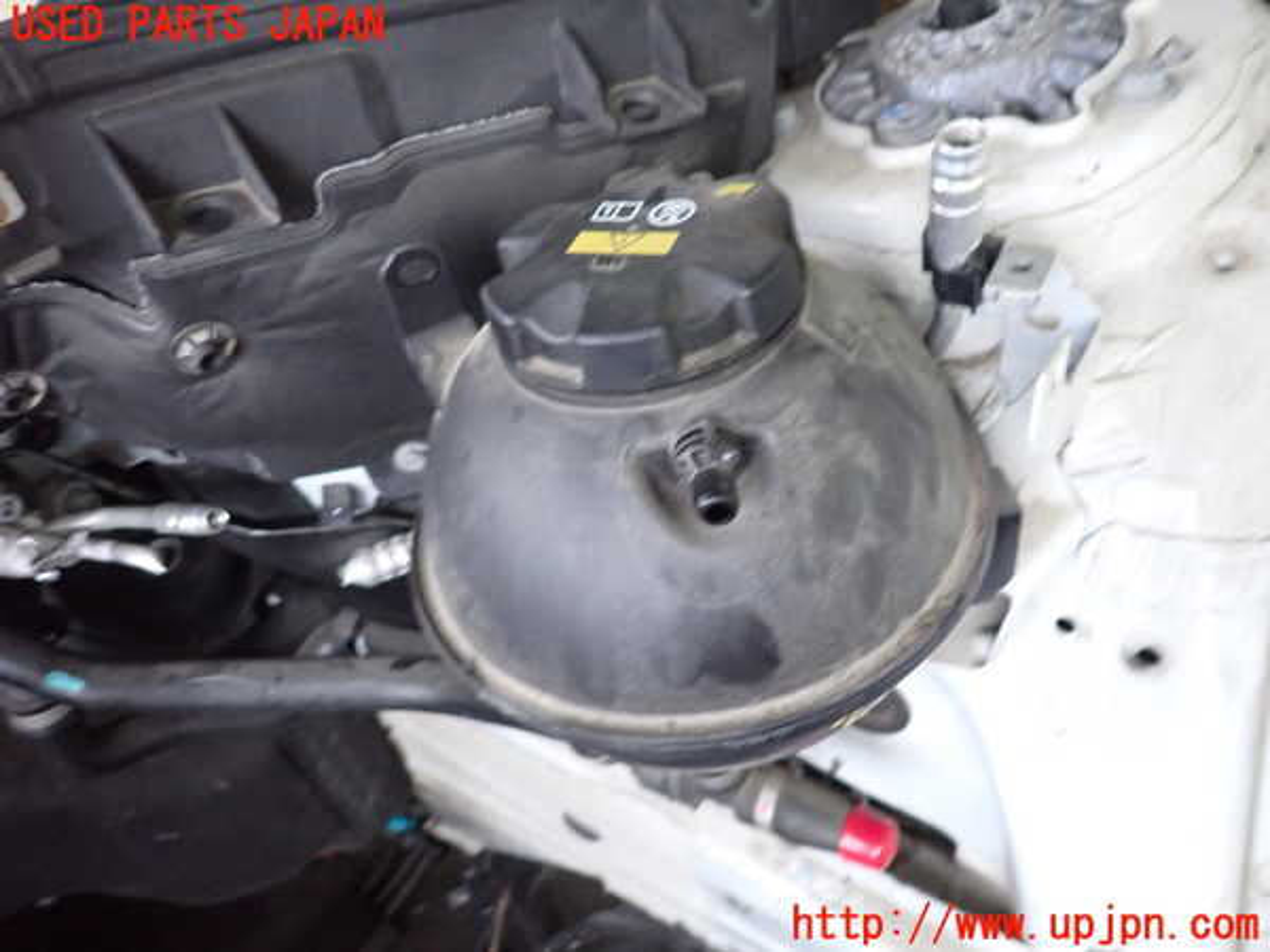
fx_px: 917
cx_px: 635
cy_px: 476
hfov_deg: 69.4
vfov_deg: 54.9
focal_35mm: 25
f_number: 2
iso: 800
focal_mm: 4.5
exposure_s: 1/20
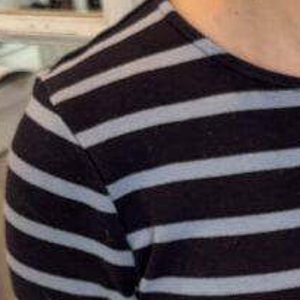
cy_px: 300
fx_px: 1128
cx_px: 414
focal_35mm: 115
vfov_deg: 14.9
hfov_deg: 14.4
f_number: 1.6
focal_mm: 5.96
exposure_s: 1/50
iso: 80
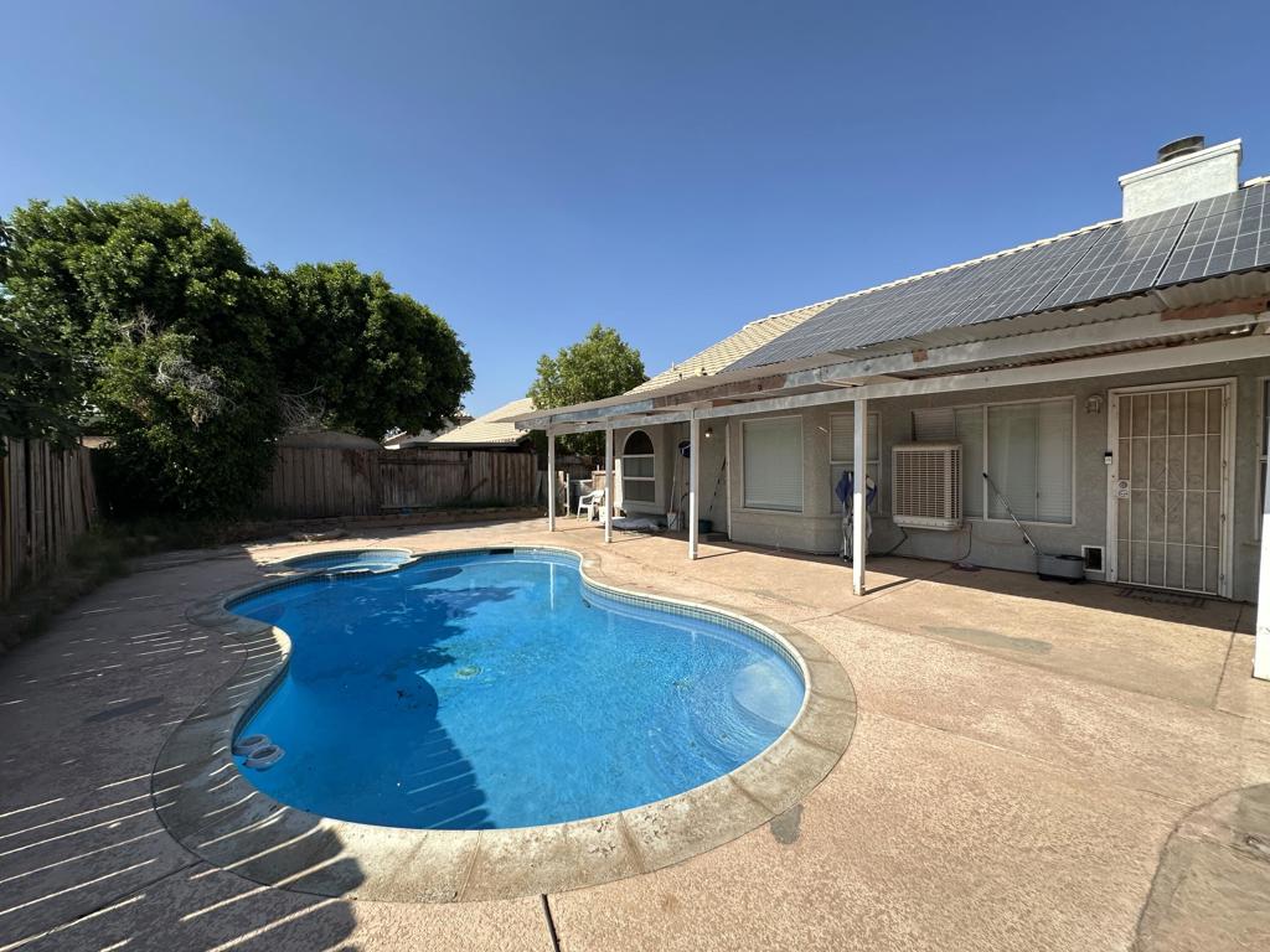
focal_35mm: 14
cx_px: 635
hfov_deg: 102.1
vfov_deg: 85.7
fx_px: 514
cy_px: 476
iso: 50
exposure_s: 1/2564
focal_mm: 2.22
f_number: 2.2
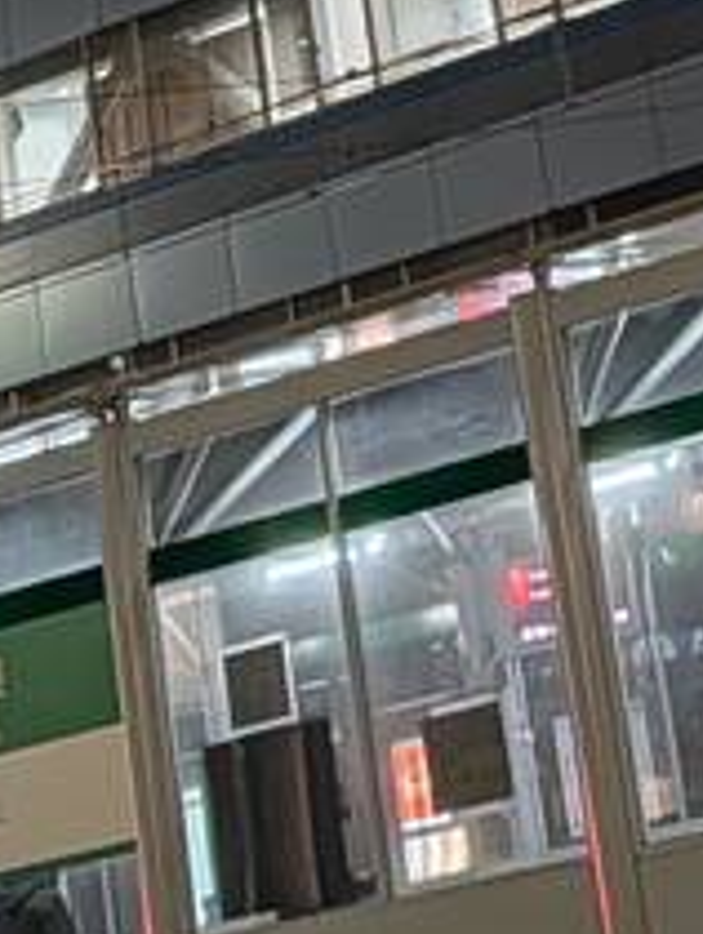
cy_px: -1957
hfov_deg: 8.1
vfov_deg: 8.7
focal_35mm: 183
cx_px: 719
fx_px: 4945
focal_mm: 6.9
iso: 27
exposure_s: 1/40
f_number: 1.68
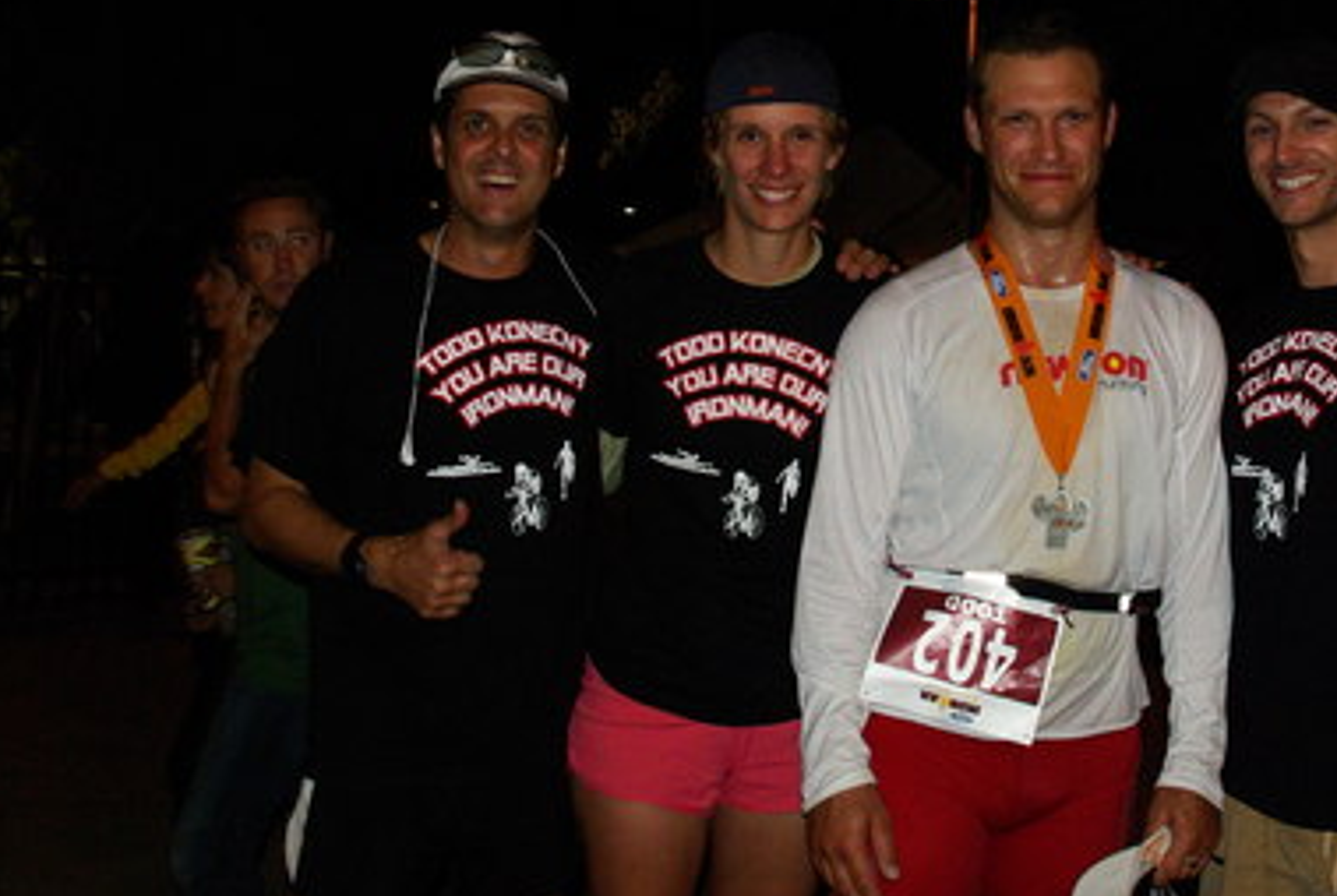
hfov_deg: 34.6
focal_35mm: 57
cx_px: 914
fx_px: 2120
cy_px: 201
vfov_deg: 23.6
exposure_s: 1/30
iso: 800
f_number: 8
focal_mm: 20
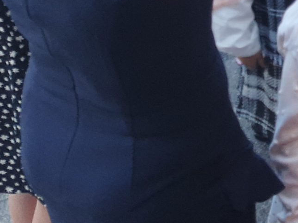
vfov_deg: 12.4
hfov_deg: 15.8
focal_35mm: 107
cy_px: -209
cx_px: 532
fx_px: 921
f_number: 1.7
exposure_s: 1/111
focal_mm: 3.93
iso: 40
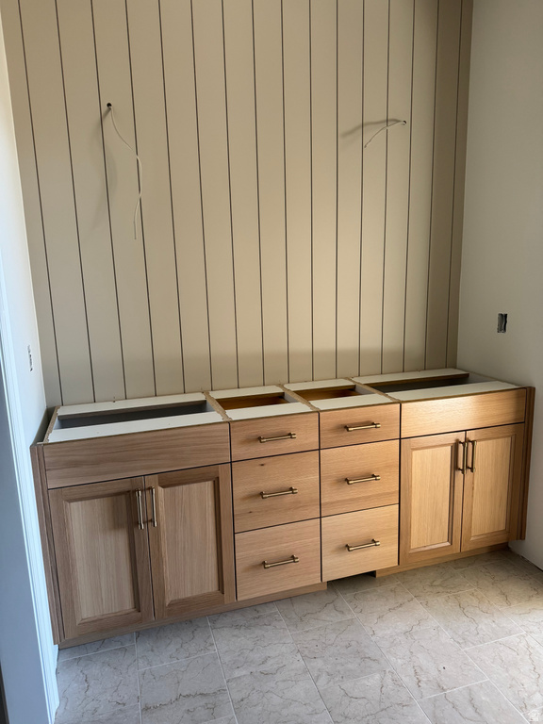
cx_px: 272
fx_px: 502
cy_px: 362
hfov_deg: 56.8
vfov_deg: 71.6
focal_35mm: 24
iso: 200
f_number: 1.78
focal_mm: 6.76
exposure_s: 1/121
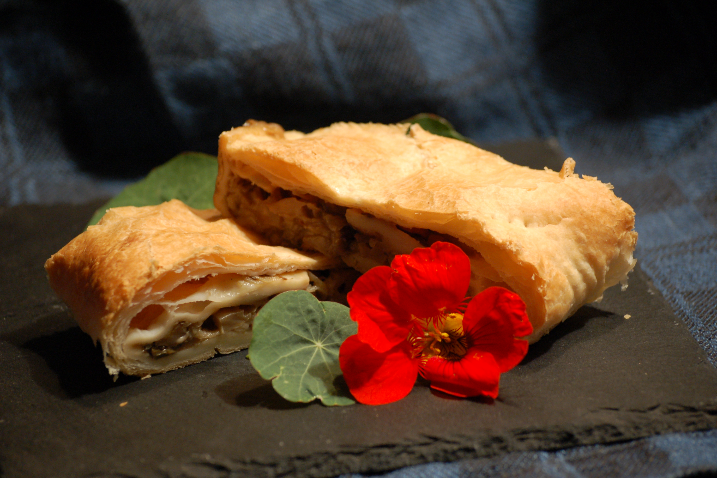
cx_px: 358
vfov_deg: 8.7
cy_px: 239
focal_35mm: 159
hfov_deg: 13.0
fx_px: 3156
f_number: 5
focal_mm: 105
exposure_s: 1/13
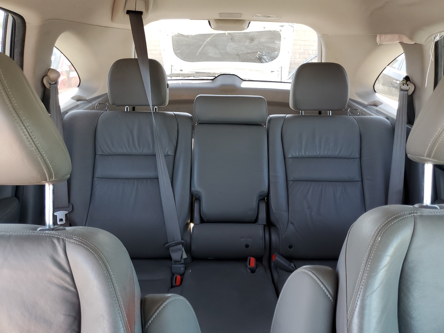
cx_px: 222
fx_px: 333
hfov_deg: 67.3
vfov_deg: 53.1
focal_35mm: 26
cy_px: 166
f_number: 1.5
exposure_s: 1/60.2
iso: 66
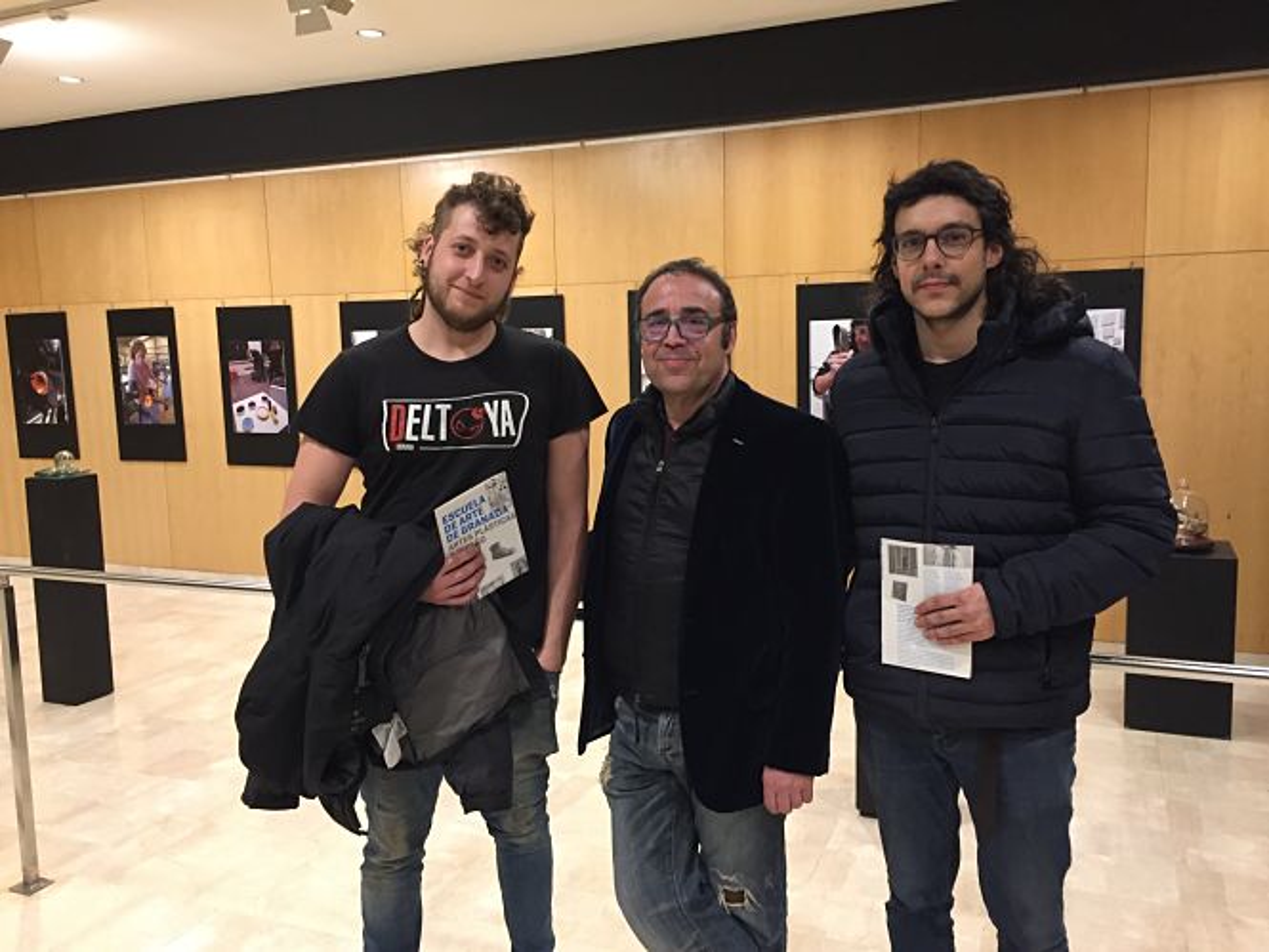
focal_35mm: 29
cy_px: 476
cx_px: 634
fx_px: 1063
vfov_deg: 48.2
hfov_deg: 61.7
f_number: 2.2
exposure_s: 1/33
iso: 250
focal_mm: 4.15
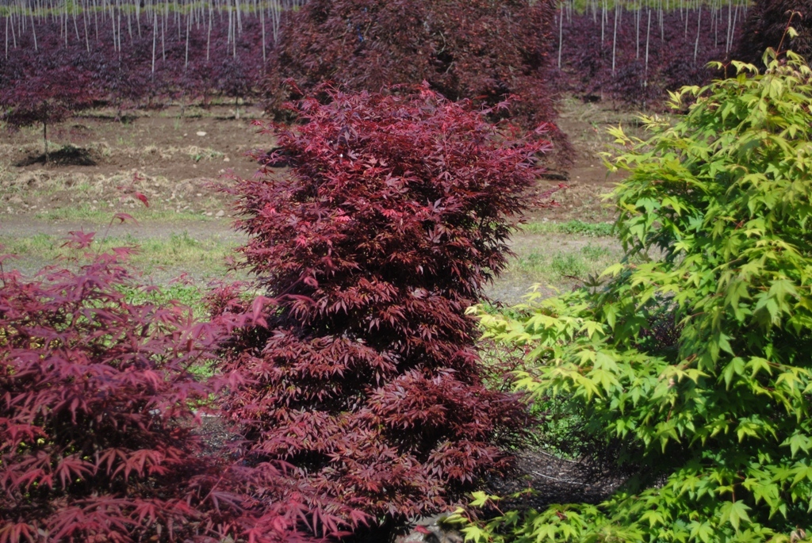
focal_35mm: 54
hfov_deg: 36.8
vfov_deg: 25.1
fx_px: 1219
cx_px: 406
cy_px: 272
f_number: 5
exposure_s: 1/320
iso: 200
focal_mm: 36
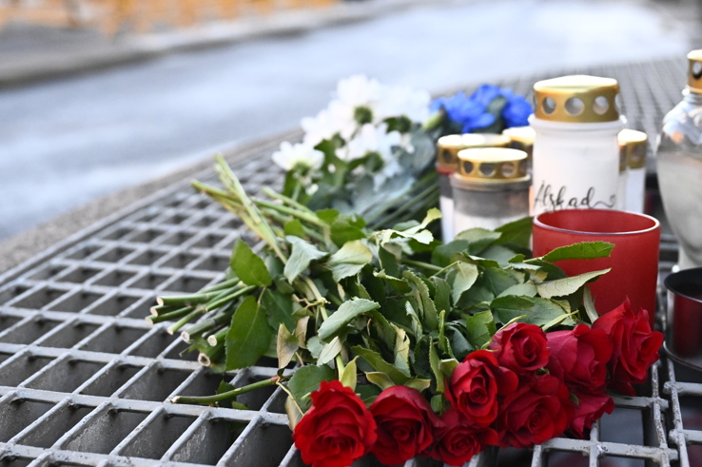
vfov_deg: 22.5
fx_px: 1168
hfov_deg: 33.4
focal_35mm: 60
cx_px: 303
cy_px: 132
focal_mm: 32.5
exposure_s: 1/2500
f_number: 3.2
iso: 1600
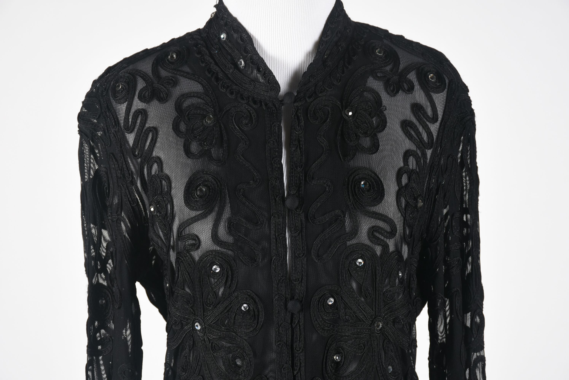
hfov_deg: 20.6
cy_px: 190
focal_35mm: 99
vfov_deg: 13.8
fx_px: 1566
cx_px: 284
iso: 200
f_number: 9
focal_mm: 66
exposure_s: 1/125
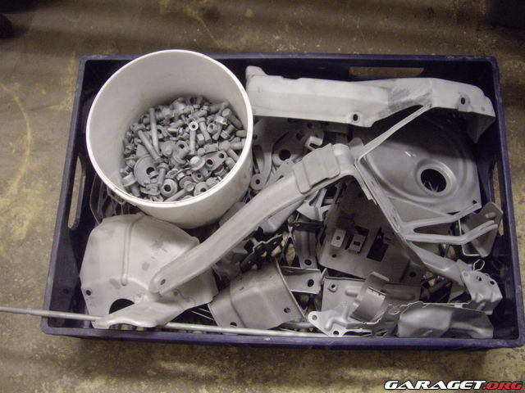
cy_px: 196
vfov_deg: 37.7
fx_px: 576
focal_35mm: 38
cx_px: 262
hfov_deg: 49.0
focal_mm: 7.9
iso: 400
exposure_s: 1/50
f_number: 2.8
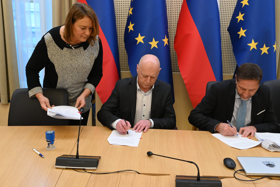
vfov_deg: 31.9
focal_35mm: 42
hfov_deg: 46.3
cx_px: 154
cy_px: 93
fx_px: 327
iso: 3200
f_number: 6.3
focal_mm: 36
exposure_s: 1/160
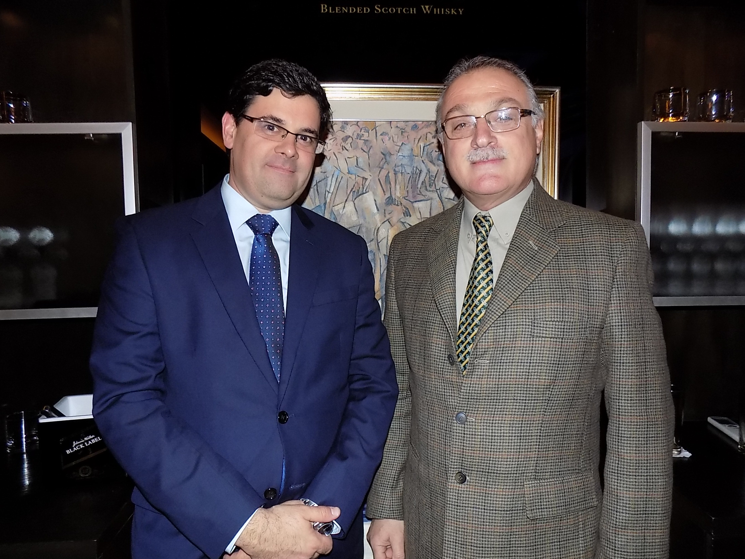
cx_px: 372
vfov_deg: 56.8
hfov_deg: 71.6
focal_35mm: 24
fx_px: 517
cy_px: 282
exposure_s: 1/30
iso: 200
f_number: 3.1
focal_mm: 4
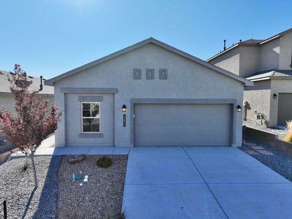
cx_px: 146
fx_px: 202
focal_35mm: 24
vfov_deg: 56.7
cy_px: 110
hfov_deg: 71.6
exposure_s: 1/2500
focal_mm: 12.29
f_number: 2.8
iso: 280
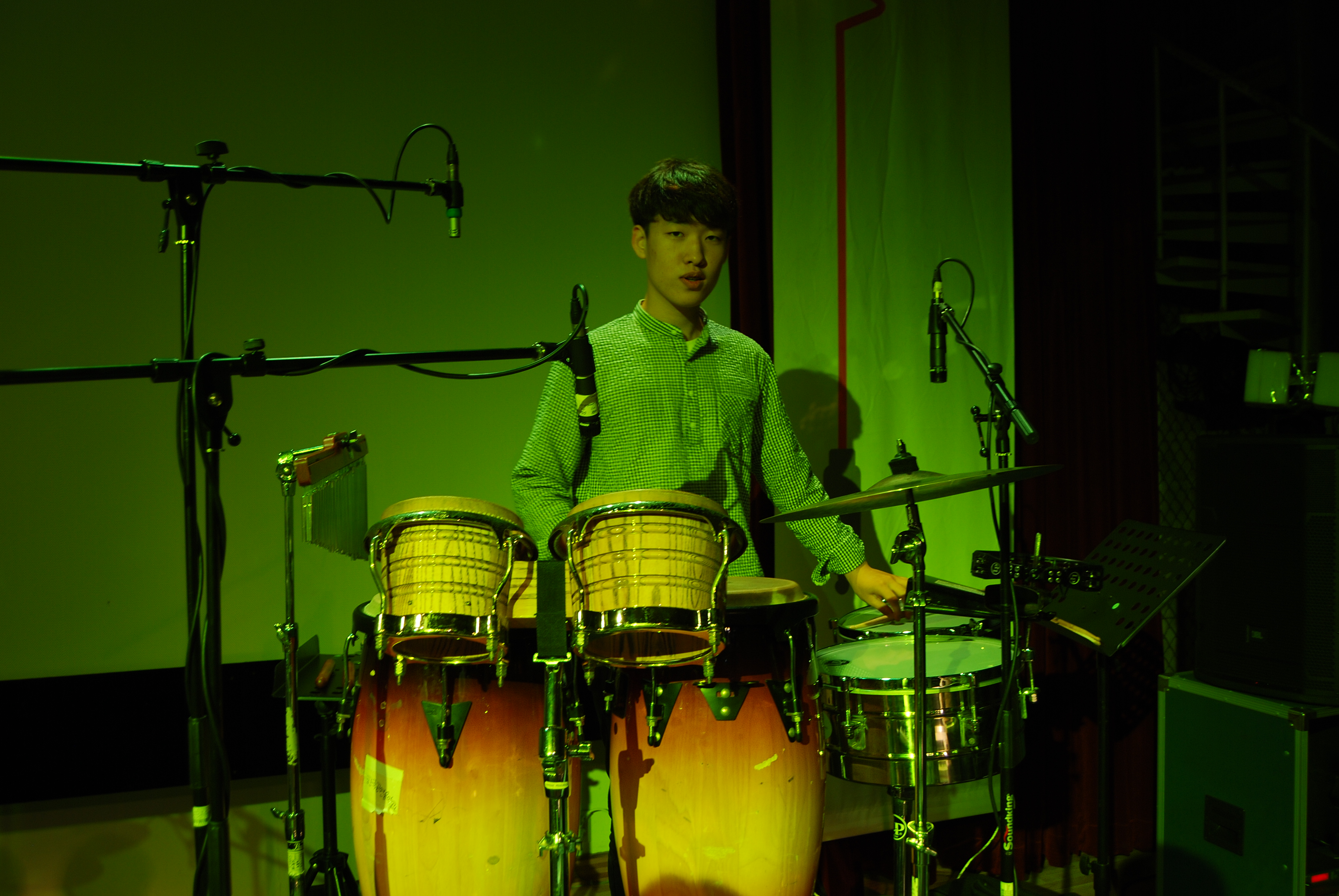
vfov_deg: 45.1
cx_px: 677
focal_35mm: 29
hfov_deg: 63.6
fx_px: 1080
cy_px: 432
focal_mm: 18
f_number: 4
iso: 100
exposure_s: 1/20
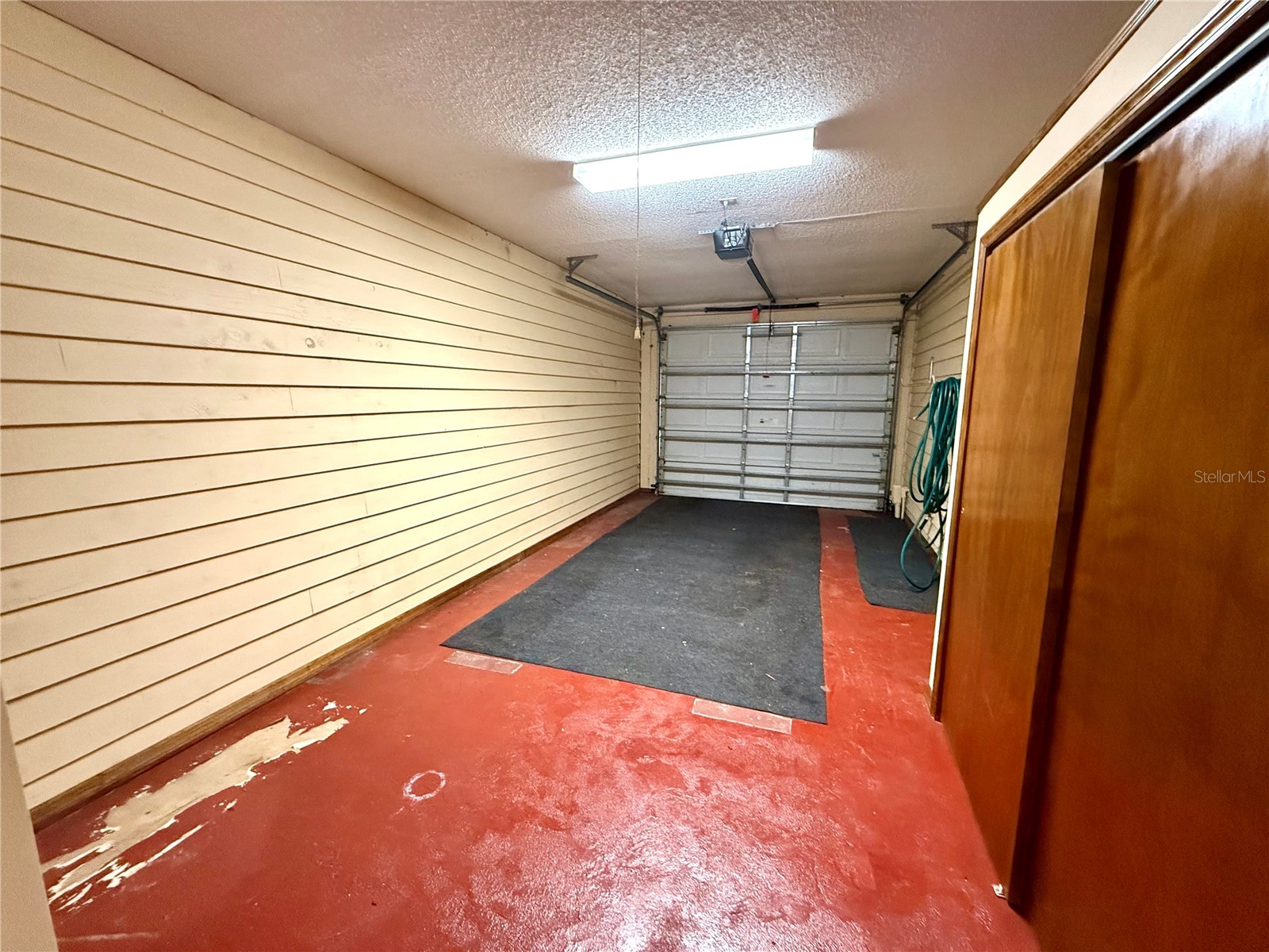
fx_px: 513
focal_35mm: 14
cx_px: 634
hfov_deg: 102.1
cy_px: 476
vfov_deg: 85.7
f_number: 2.2
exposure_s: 1/60
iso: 800
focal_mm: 2.22
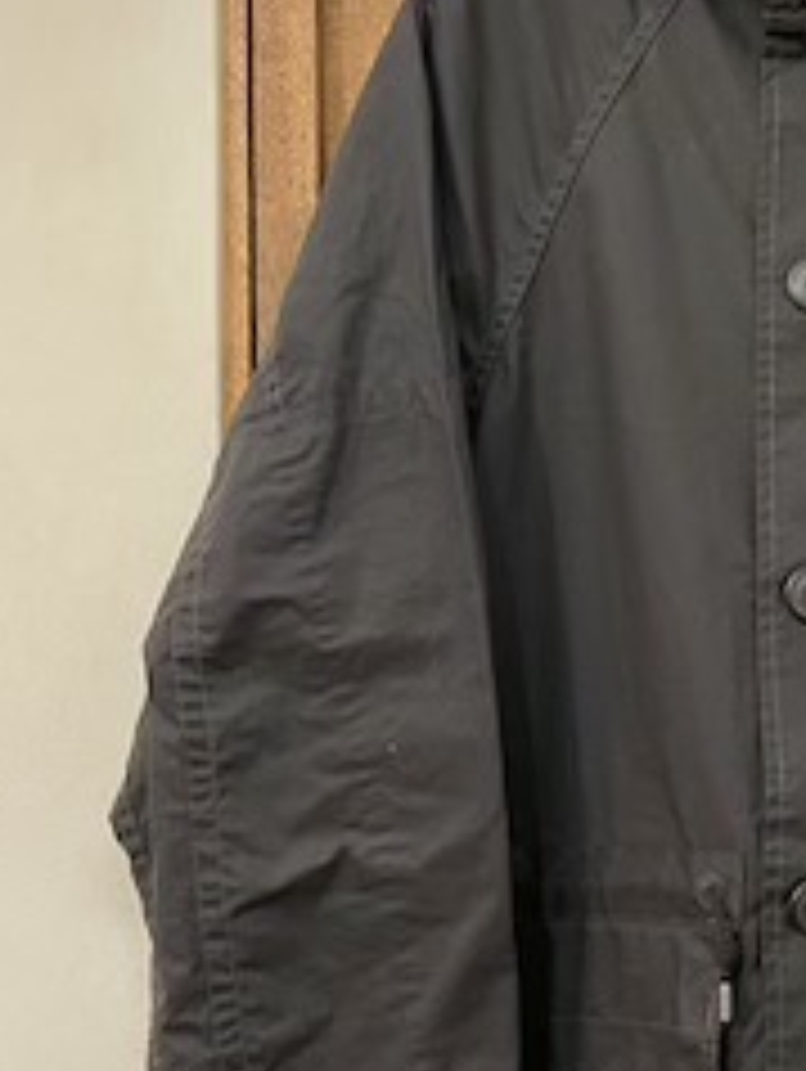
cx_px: 874
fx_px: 1797
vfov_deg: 33.1
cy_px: 639
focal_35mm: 58
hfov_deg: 23.8
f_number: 1.6
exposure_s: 1/30
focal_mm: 4.2
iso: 800
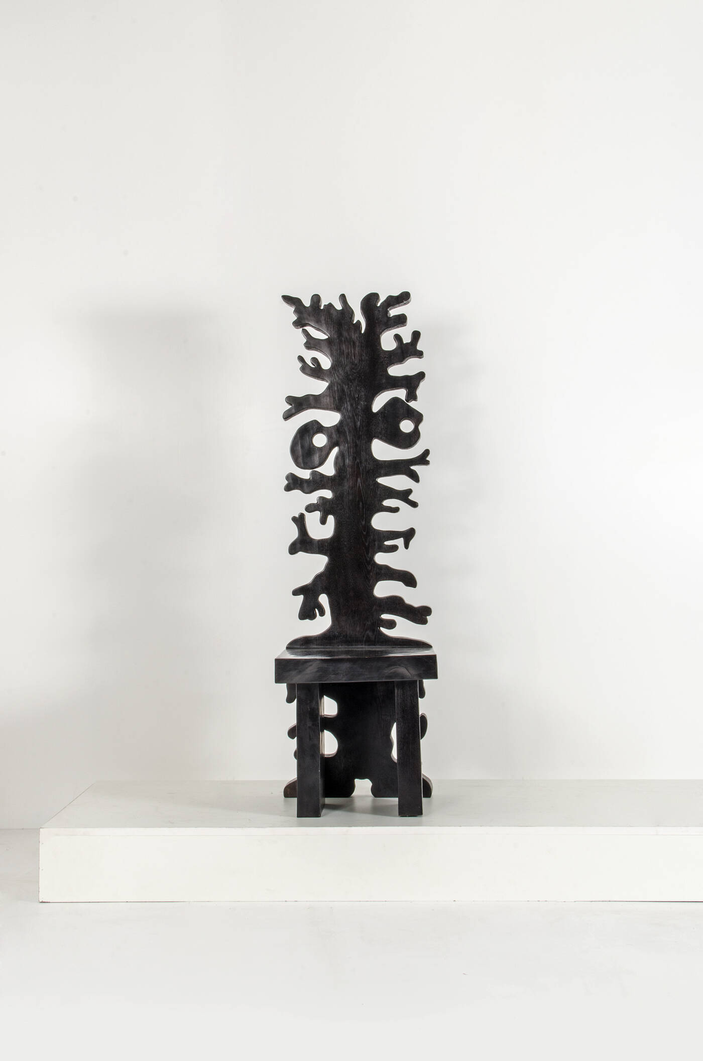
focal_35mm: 52
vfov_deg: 37.9
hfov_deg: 25.6
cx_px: 352
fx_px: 1545
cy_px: 530
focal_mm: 35
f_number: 20
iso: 125
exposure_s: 1/200
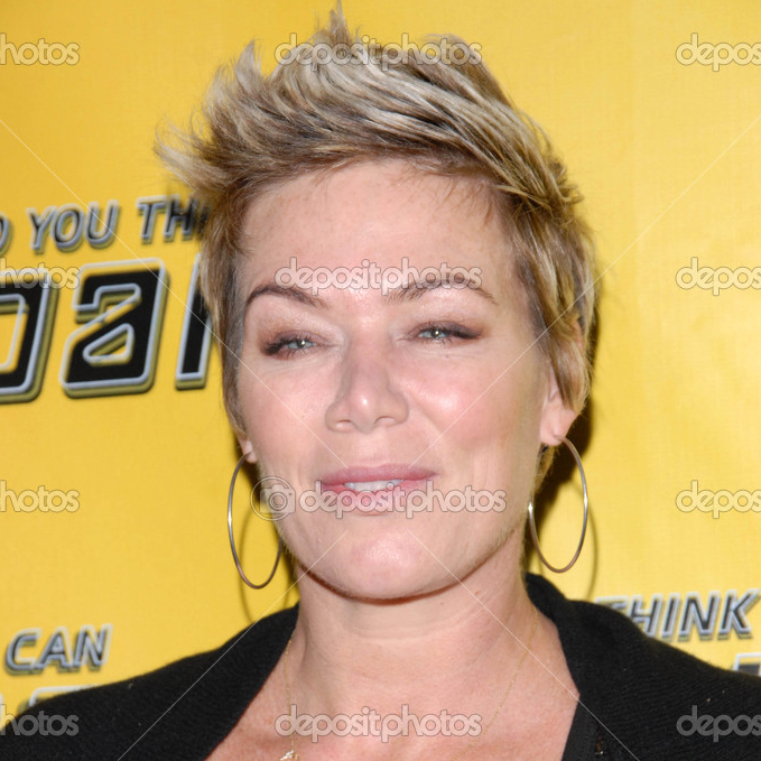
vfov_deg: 11.6
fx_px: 3731
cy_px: 500
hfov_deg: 11.6
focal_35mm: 150
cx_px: 378
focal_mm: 78
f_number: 7.1
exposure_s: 1/250
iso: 400
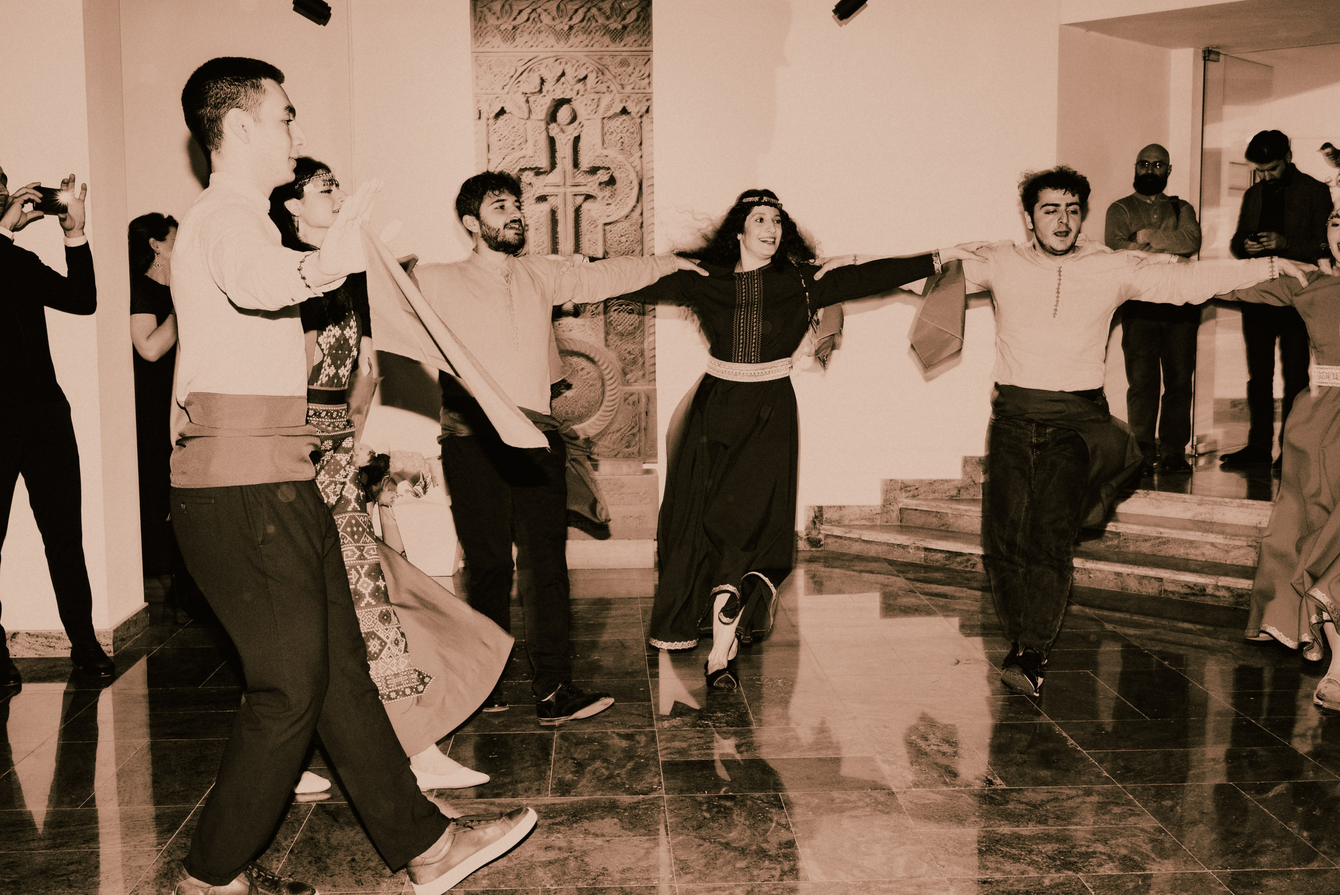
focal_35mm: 40
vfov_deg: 33.4
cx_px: 670
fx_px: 1489
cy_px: 448
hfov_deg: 48.4
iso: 1600
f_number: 11
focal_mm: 40
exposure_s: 1/15
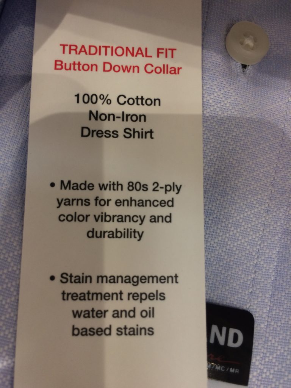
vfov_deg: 61.7
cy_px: 194
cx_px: 146
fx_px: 325
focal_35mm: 29
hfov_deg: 48.2
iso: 160
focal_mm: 4.15
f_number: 2.2
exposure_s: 1/33
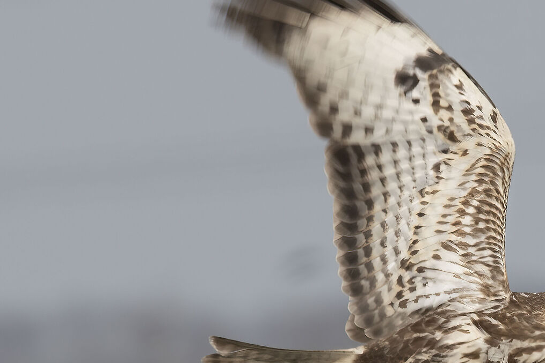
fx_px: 29523
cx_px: 420
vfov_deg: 0.7
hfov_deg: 1.1
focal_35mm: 1950
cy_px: 245
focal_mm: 550
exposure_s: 1/400
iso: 640
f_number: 11
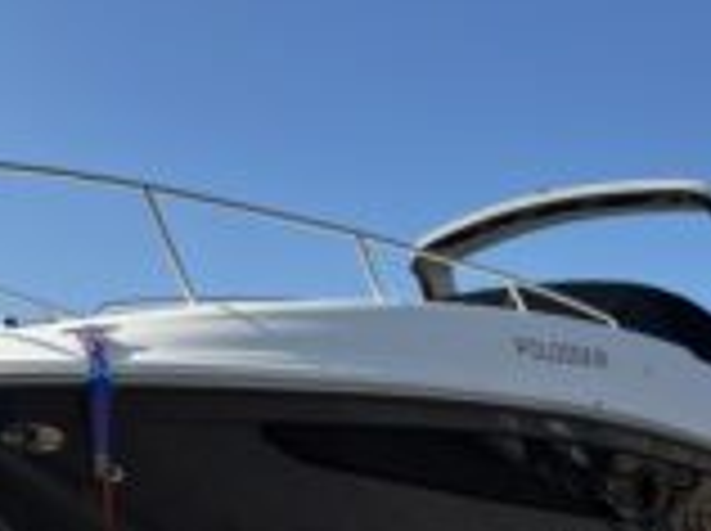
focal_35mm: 66
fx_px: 1354
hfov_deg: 29.3
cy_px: 590
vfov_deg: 21.1
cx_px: 248
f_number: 1.6
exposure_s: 1/2571
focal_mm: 5.1
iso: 50
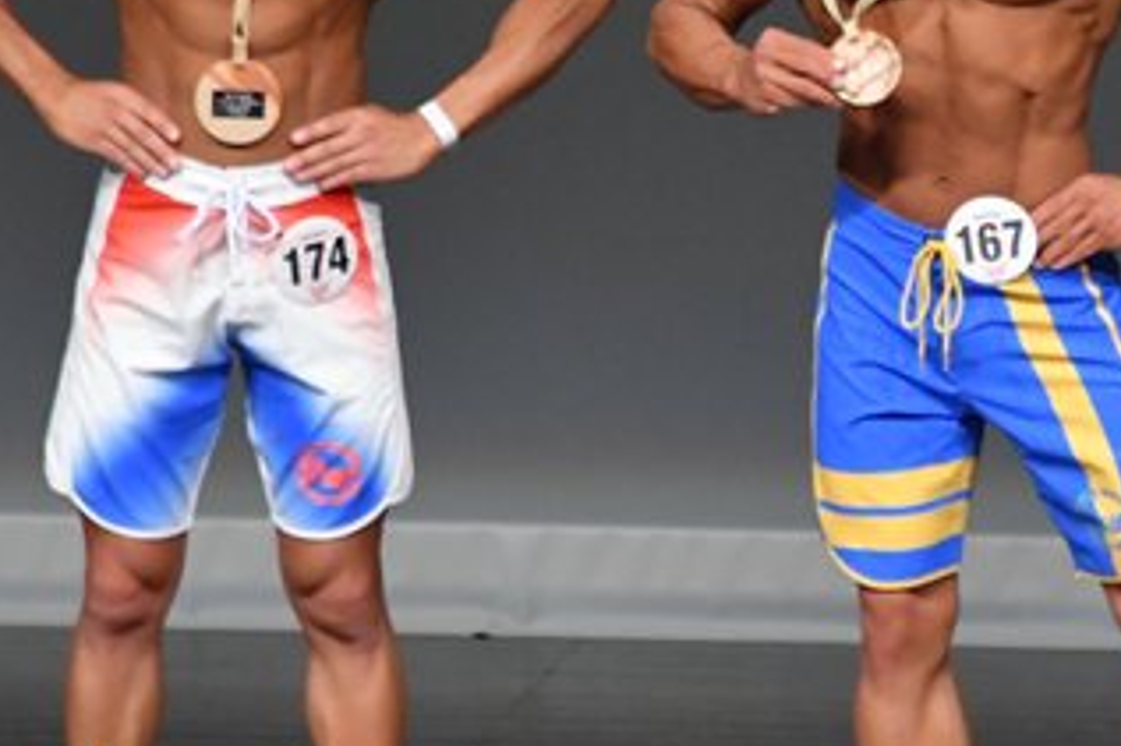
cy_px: 237
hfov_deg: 2.2
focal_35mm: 917
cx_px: 1116
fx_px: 28538
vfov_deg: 1.5
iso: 5000
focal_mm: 250
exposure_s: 1/400
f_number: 5.6
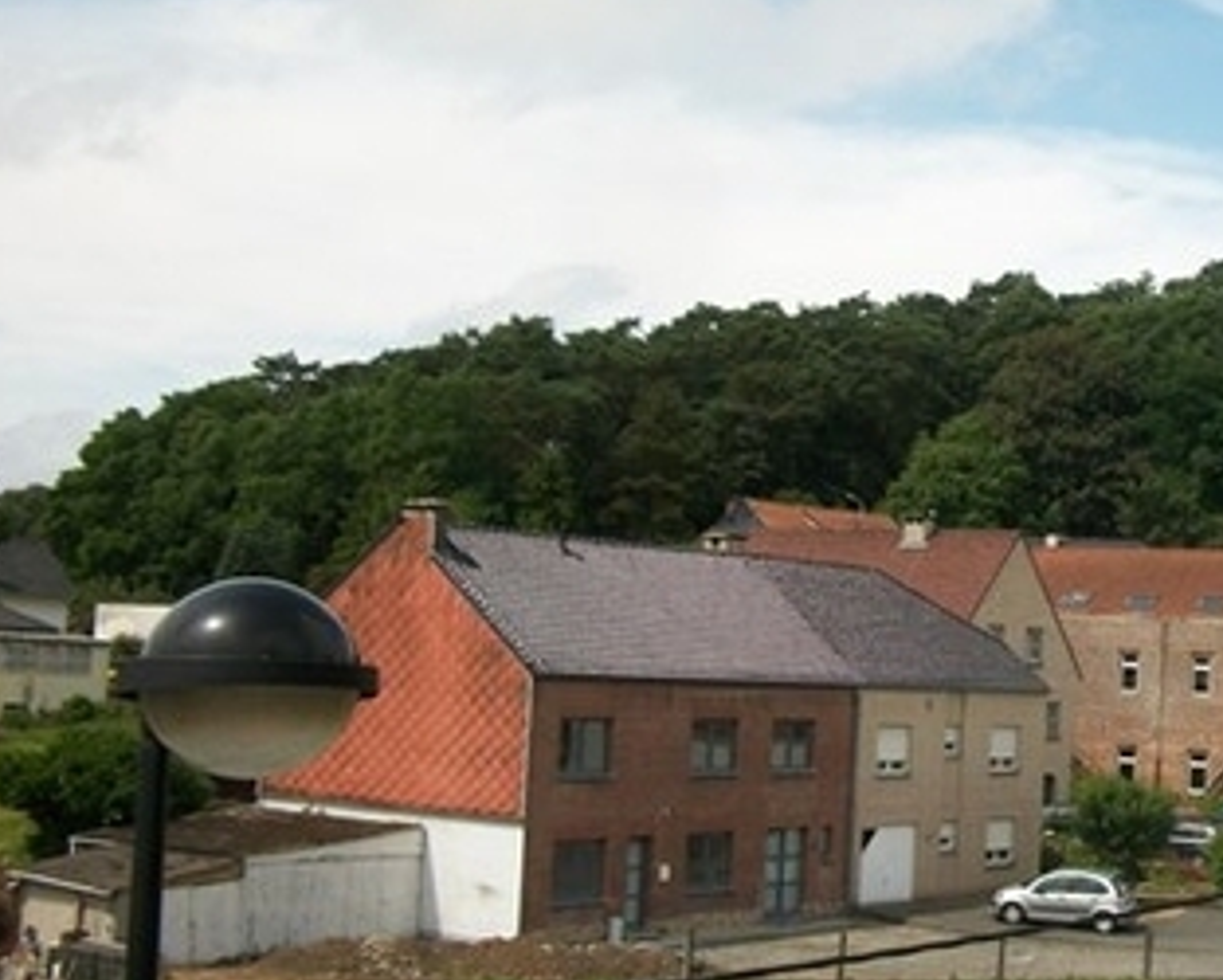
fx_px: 2173
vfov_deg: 25.4
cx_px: 1121
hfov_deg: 30.0
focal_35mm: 60
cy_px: 478
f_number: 8.8
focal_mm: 5.7
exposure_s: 1/200
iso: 80
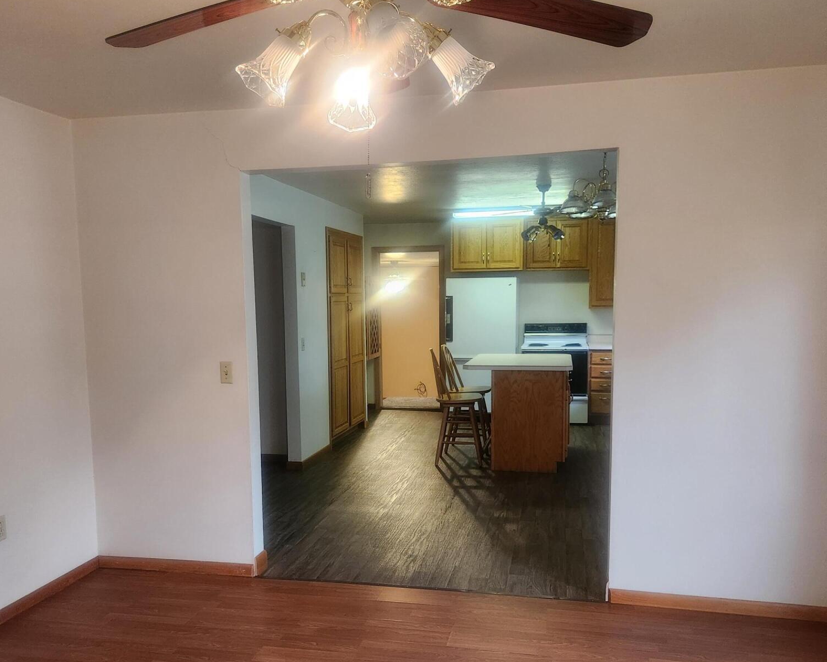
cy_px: 378
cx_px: 413
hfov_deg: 58.8
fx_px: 734
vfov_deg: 48.3
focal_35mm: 30
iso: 640
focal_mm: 5.4
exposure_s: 1/120
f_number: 1.8
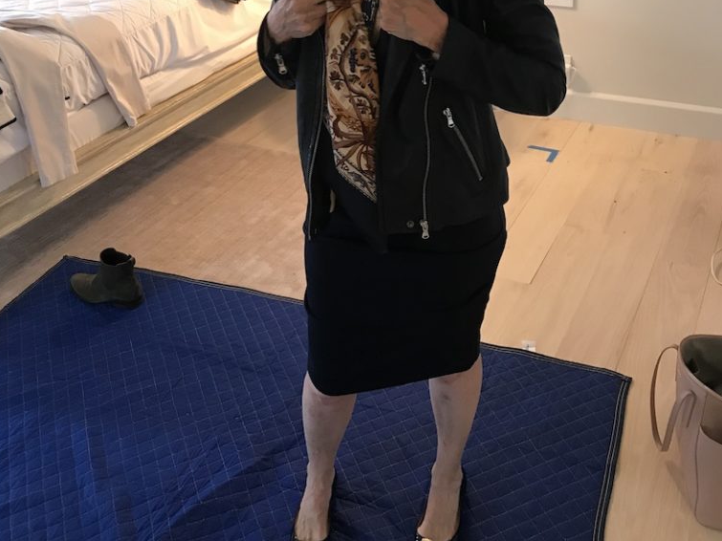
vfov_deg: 36.5
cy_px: 114
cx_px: 361
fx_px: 792
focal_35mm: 38
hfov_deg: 49.0
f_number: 1.8
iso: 50
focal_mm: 3.99
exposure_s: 1/15
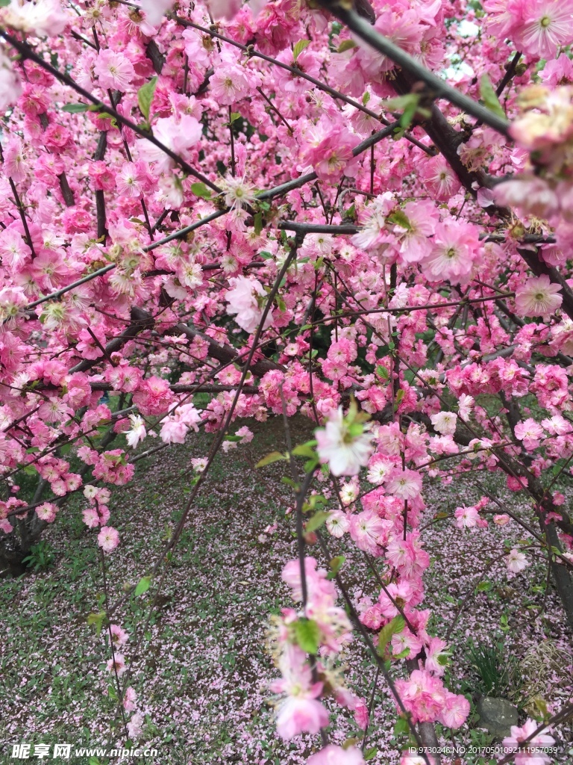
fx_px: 640
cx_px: 286
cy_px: 382
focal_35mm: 29
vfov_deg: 61.7
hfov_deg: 48.2
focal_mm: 4.15
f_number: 2.2
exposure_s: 1/125
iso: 32
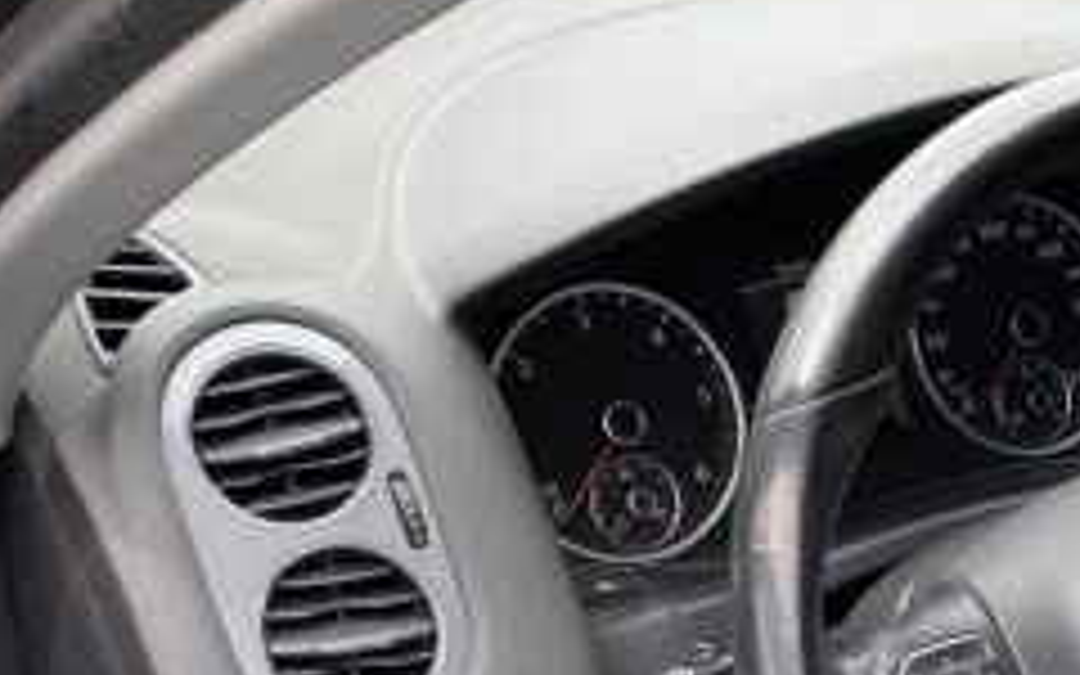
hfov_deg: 21.4
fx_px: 2708
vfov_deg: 13.2
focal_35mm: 92
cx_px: 1202
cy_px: 1102
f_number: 1.8
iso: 32
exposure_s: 1/310
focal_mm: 4.25
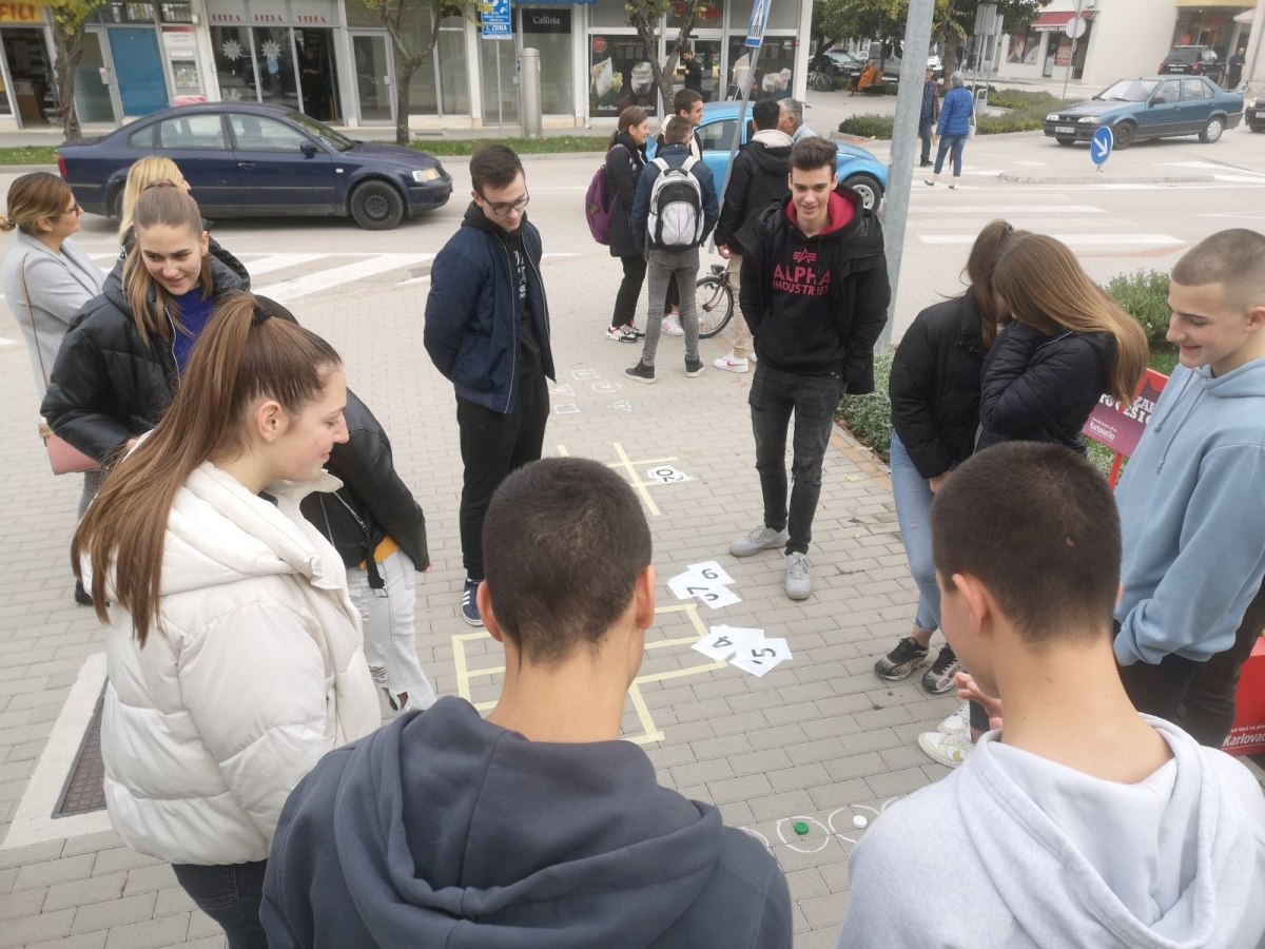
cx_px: 632
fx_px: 987
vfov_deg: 51.4
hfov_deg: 65.3
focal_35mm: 27
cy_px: 474
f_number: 1.8
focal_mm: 5.58
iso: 50
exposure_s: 1/341
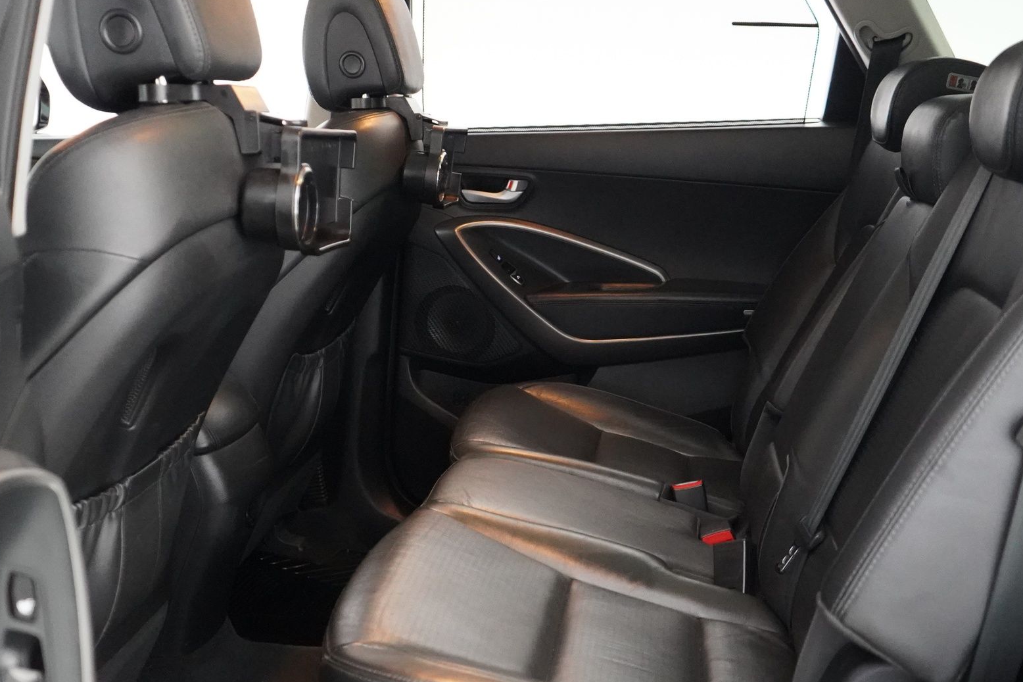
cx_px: 549
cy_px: 424
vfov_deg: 29.7
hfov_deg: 43.6
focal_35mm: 45
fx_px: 1279
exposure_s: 1/50
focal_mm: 28
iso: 12800
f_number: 3.5
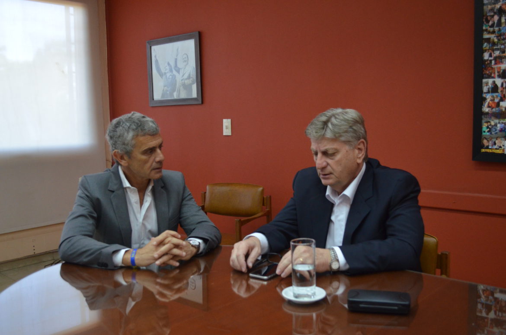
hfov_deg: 53.2
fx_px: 505
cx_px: 253
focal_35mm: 36
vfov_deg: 36.7
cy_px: 168
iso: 1600
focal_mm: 24
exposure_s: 1/100
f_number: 4
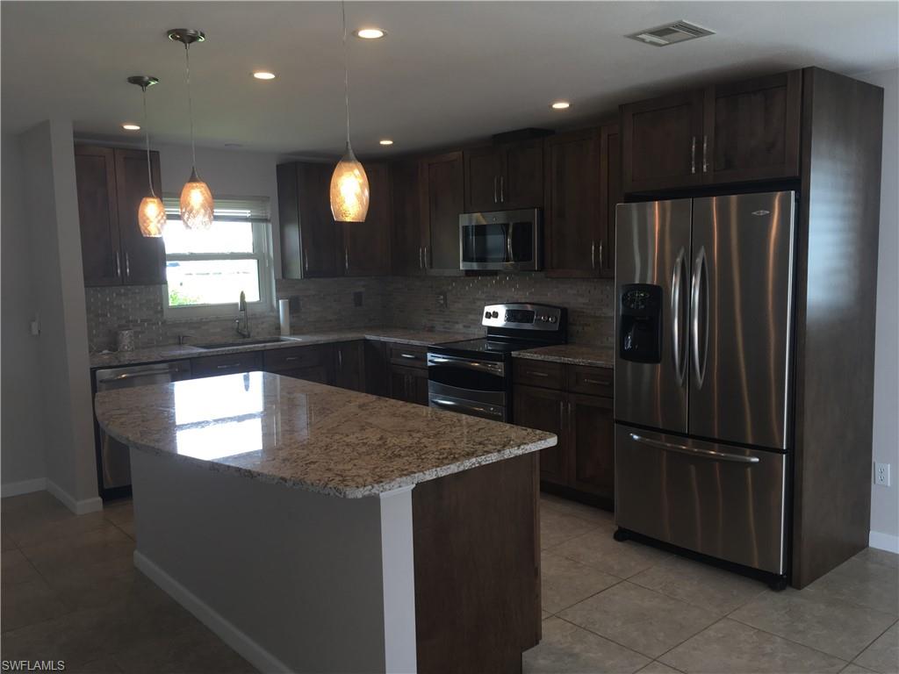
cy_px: 337
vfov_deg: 48.2
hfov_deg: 61.7
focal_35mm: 29
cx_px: 450
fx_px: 753
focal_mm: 4.15
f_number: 2.2
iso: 25
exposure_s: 1/44
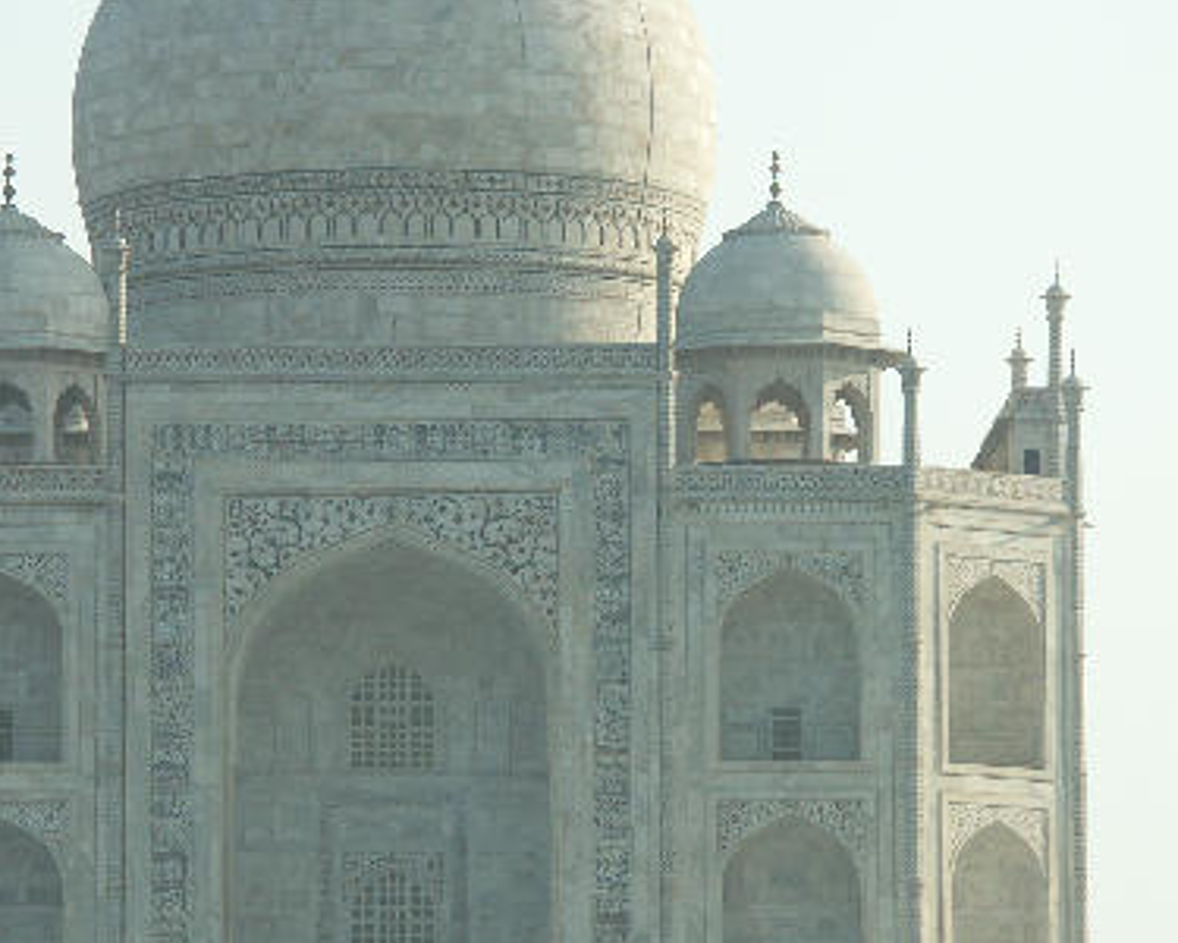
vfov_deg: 6.3
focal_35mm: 247
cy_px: 550
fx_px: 8611
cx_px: 353
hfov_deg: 7.8
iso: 100
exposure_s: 1/500
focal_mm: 45.1
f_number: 5.6
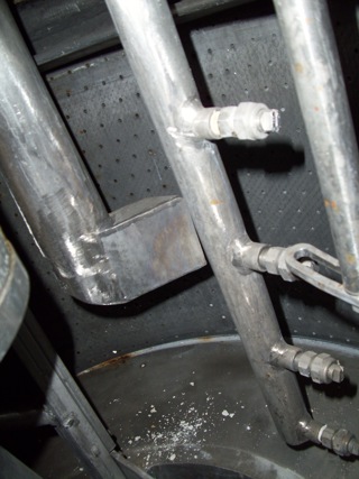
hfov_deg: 41.8
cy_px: 240
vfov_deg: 54.0
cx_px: 180
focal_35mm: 34
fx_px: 470
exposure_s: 1/40
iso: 80
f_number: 2.9
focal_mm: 5.7
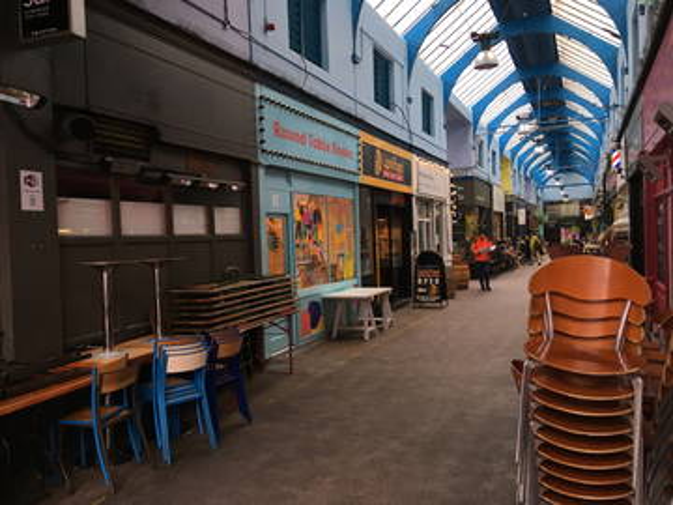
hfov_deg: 61.7
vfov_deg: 48.2
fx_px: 564
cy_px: 252
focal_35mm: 29
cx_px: 336
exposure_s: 1/33
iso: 25
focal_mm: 4.15
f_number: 2.2
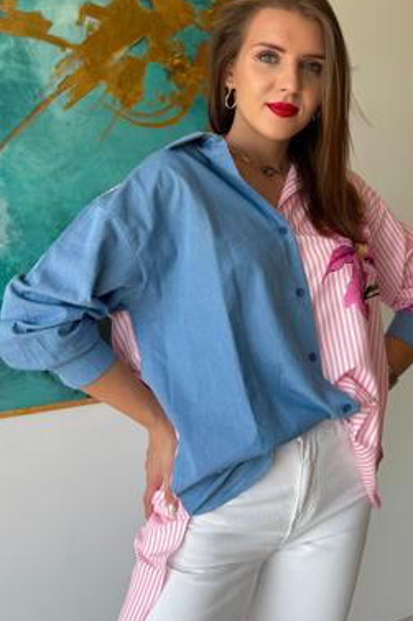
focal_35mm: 40
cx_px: 241
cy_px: 244
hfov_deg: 33.3
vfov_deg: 48.1
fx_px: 689
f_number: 1.78
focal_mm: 6.76
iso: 64
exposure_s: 1/250
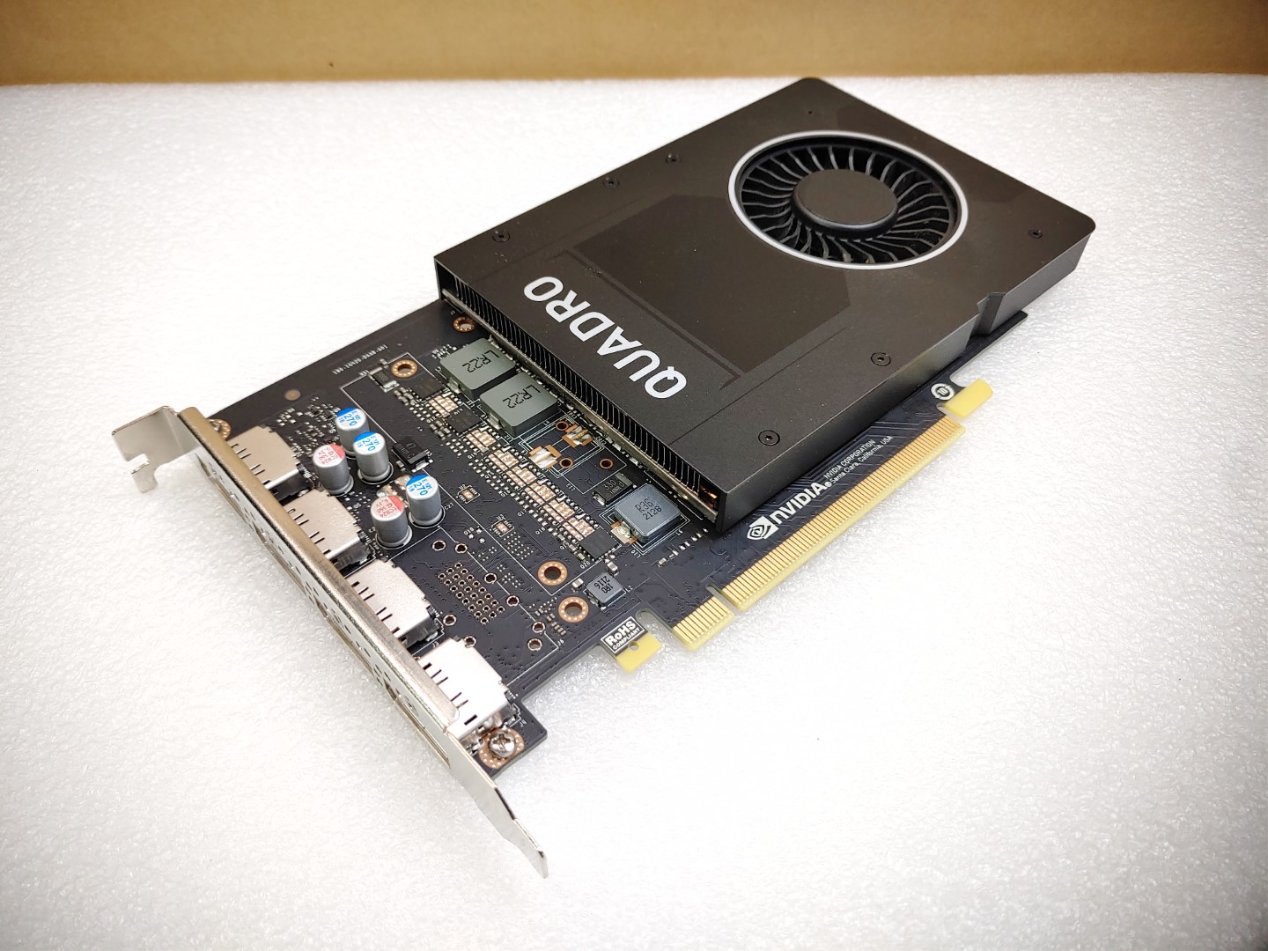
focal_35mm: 26
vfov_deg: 53.1
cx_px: 634
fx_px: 952
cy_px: 476
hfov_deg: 67.3
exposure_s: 1/157
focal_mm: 4.36
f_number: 1.8
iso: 50
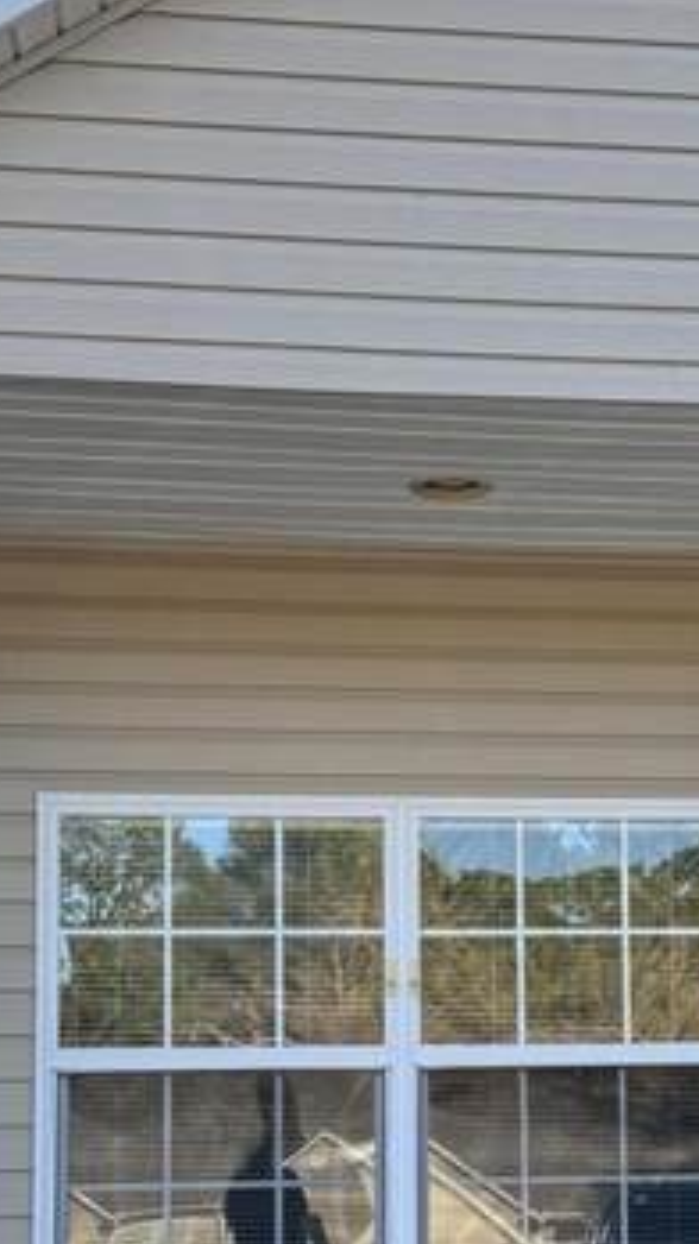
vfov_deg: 28.8
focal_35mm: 72
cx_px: 656
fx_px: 2375
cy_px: 962
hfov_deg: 16.5
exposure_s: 1/723
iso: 80
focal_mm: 6.76
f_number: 1.78
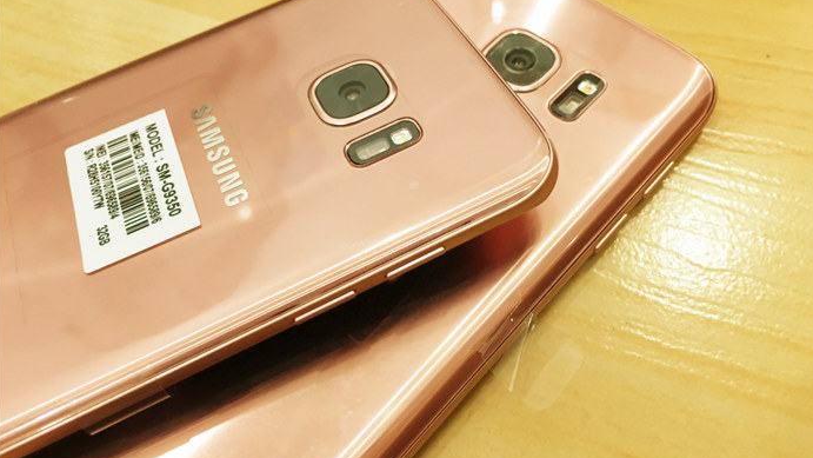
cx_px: 407
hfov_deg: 61.0
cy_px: 200
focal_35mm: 32
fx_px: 690
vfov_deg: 36.6
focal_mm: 4.15
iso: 80
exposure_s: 1/17
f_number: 2.2
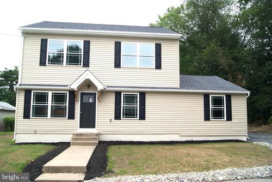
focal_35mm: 30
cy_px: 91
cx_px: 136
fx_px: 227
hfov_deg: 61.9
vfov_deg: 43.7
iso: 100
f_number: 5.6
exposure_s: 1/160
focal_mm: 20
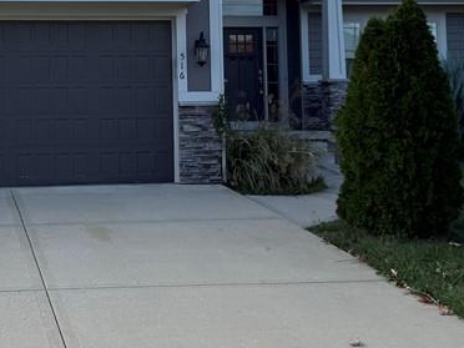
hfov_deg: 28.6
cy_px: 59
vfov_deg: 21.9
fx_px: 885
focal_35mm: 66
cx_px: 79
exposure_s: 1/3145
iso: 100
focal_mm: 6.76
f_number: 1.78
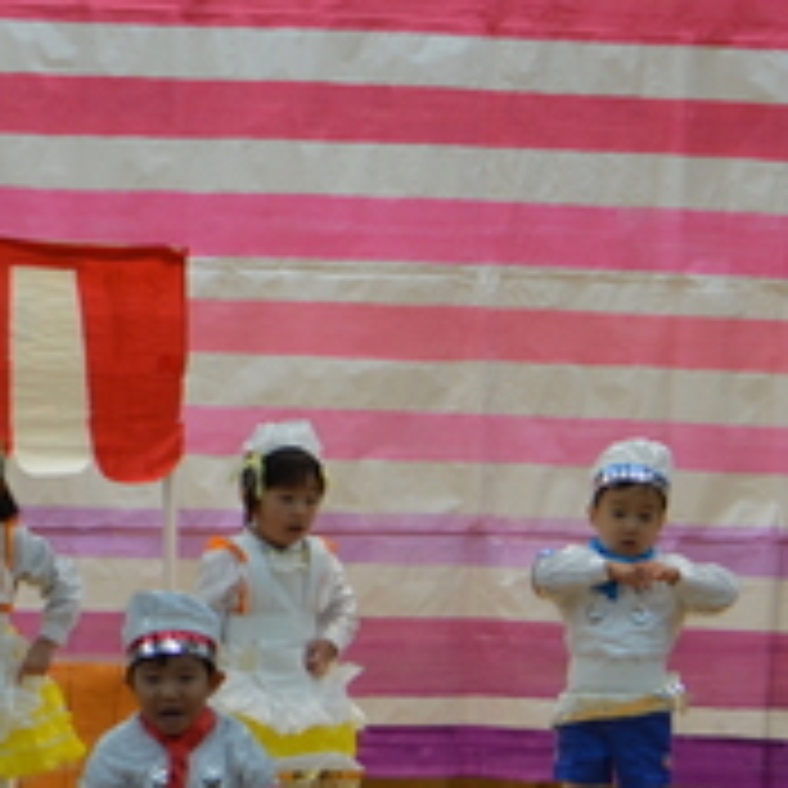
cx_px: -101
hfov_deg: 5.5
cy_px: 284
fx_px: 8241
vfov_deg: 5.5
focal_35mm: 320
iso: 400
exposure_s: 1/100
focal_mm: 68
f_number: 5
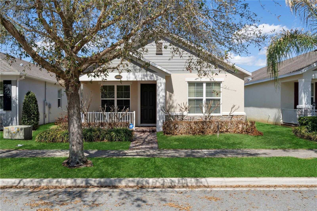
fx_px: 273
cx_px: 158
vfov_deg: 42.3
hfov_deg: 60.3
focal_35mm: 31
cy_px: 106
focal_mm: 31
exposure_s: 1/640
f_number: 9
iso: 400
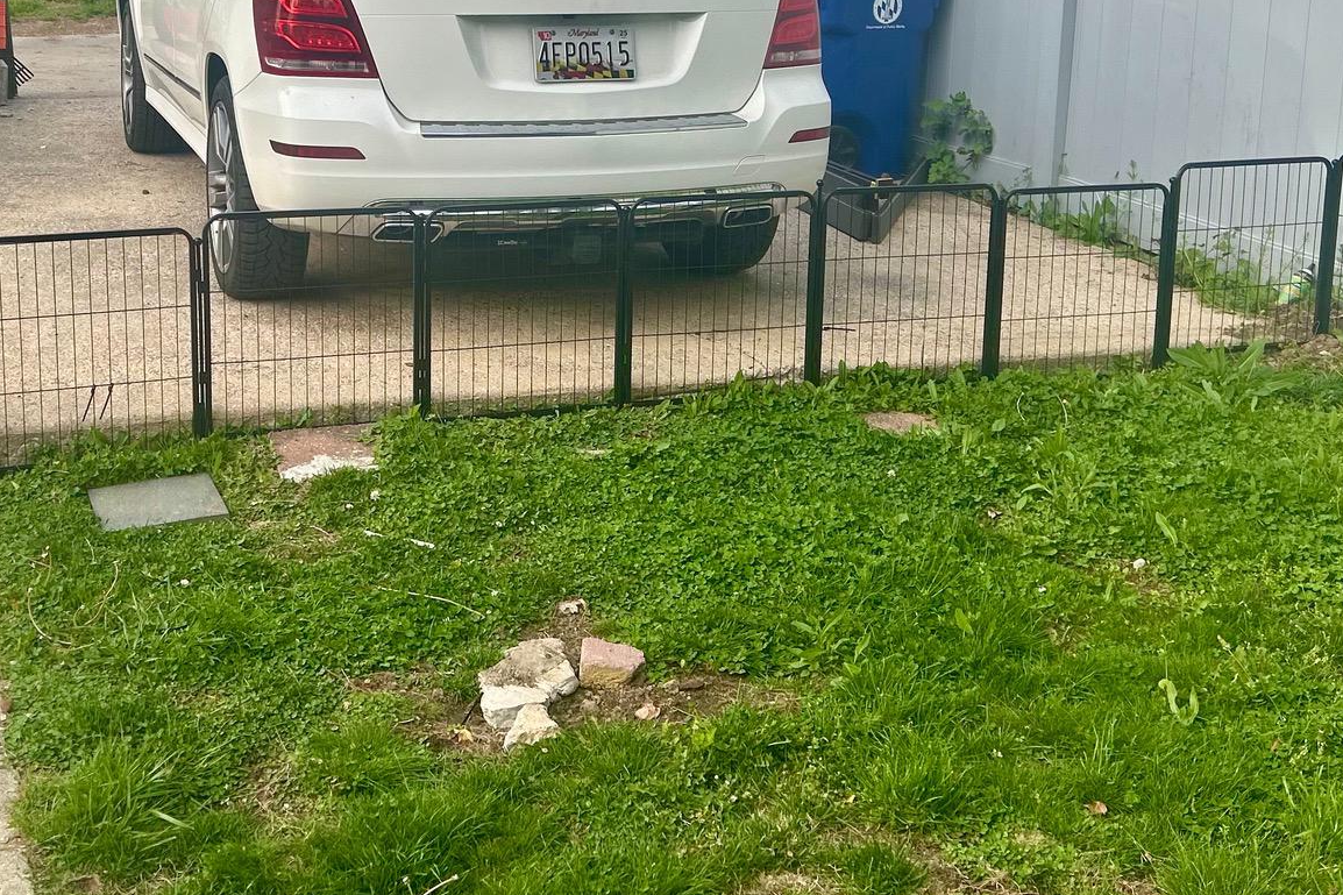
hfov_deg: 40.7
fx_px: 1790
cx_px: 481
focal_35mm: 48
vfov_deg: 27.8
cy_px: 274
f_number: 1.5
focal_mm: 5.7
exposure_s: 1/909
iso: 50
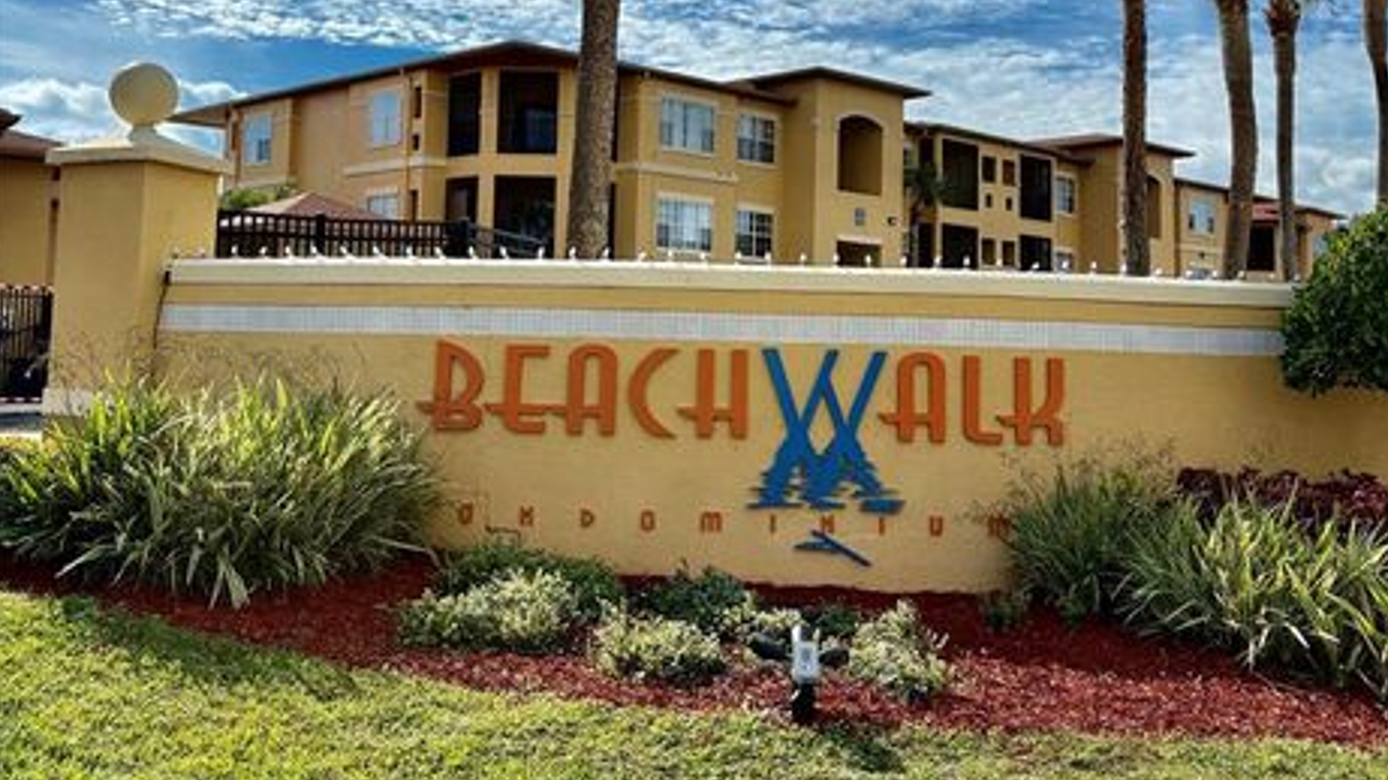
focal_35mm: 41
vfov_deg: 28.6
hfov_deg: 49.4
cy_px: 203
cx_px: 741
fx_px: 1509
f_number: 1.6
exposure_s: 1/6993
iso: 50
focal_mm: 5.96
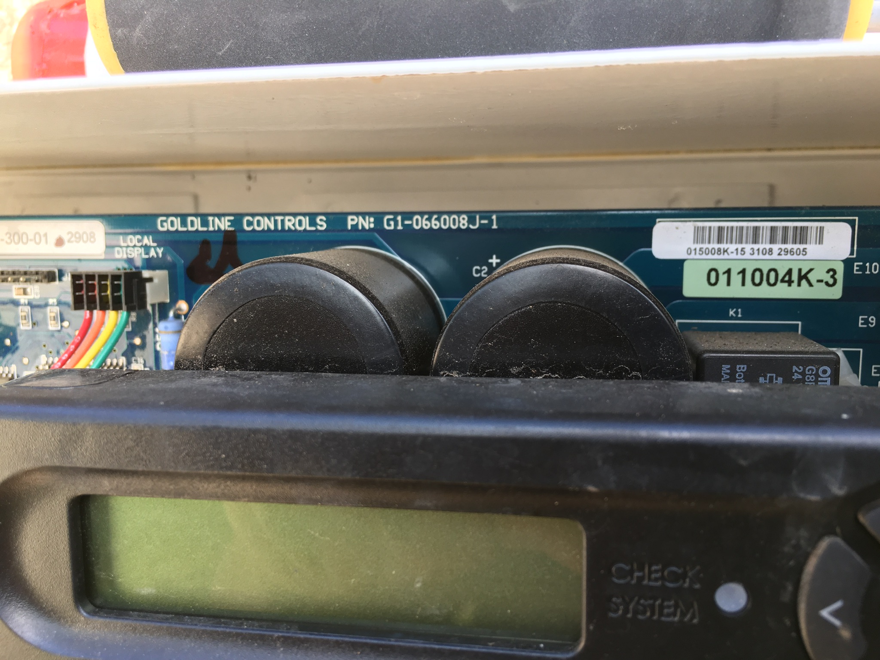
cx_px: 440
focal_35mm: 29
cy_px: 330
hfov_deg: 61.7
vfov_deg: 48.2
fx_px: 737
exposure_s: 1/60
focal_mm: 4.15
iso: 32
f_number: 2.2
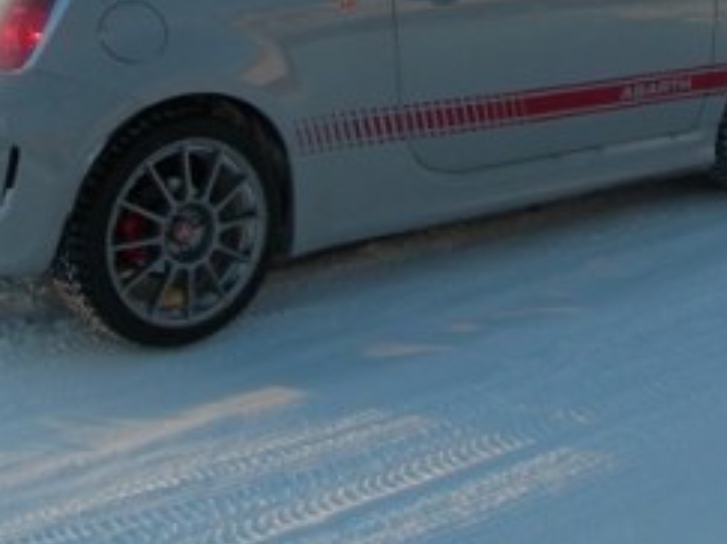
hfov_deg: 19.4
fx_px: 2099
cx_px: 595
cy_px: -170
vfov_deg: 14.2
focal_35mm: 100
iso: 50
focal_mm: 7.8
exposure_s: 1/210
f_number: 4.8
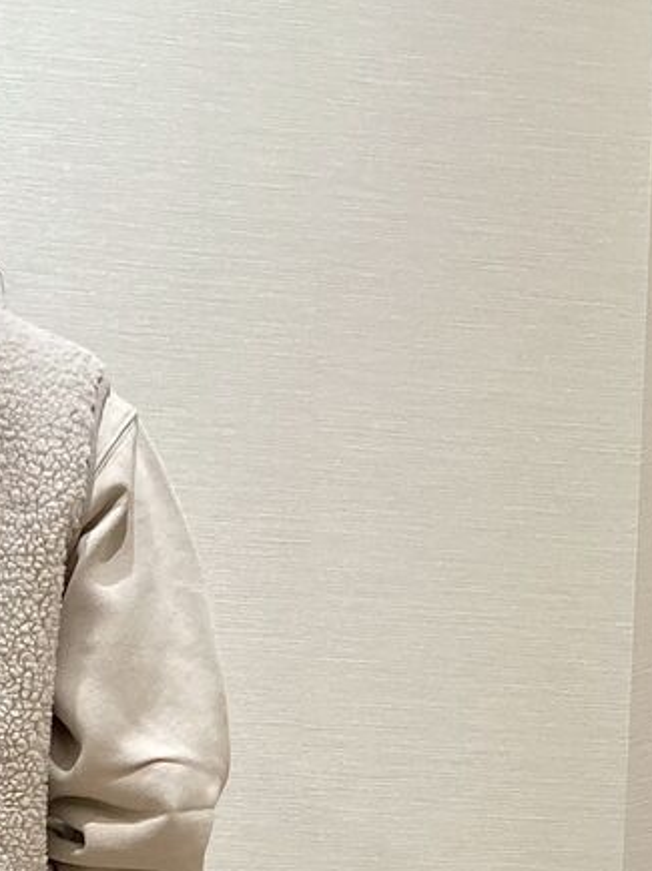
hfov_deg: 14.7
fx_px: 2489
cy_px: 1203
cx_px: 36
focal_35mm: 99
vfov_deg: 18.2
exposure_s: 1/60
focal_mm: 3.99
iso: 80
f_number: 1.8
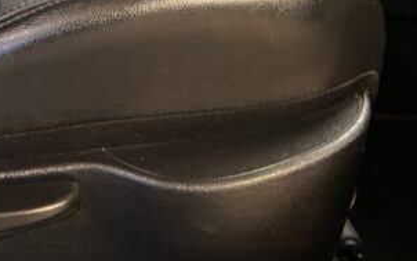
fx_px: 830
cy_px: -151
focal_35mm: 73
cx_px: 3
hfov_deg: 26.7
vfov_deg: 16.1
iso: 800
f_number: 1.8
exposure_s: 1/25
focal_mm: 4.25
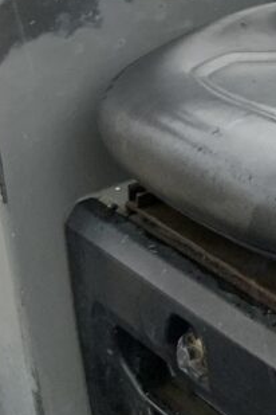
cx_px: 482
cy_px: -83
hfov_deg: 12.6
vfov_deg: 19.2
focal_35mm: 100
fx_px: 1150
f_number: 1.8
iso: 64
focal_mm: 3
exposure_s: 1/122
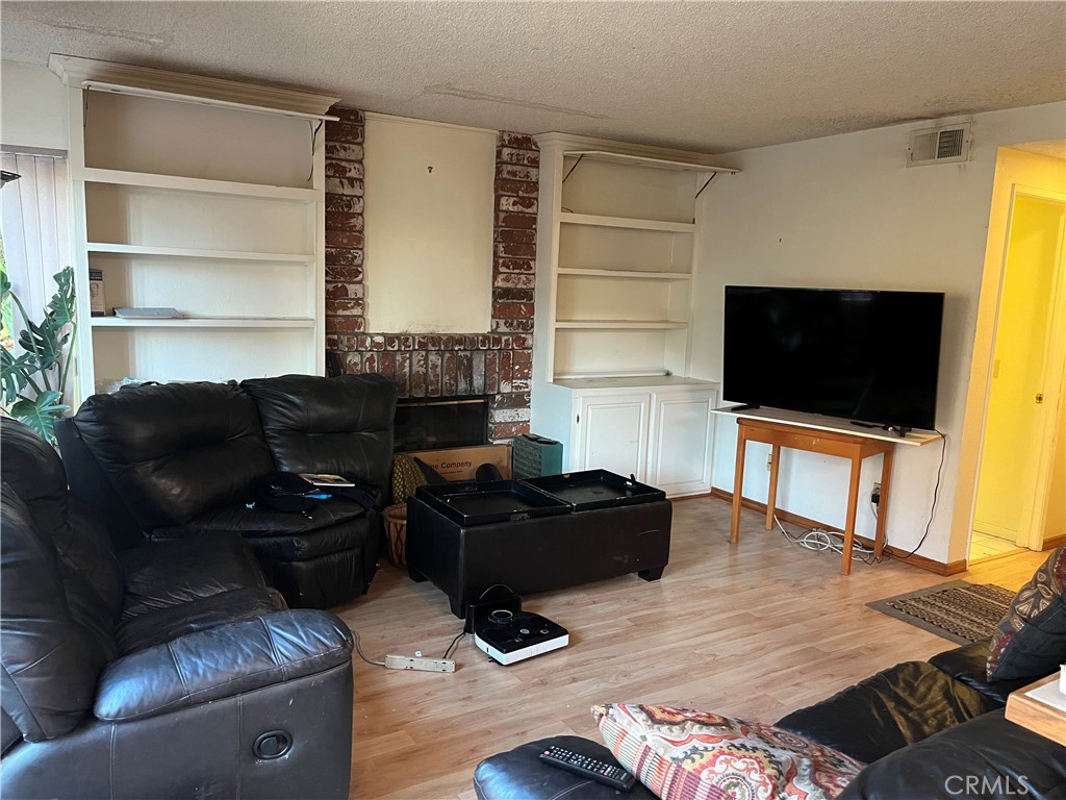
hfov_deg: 67.3
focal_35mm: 26
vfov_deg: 53.1
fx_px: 801
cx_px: 533
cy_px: 400
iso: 400
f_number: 1.6
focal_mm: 5.1
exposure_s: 1/40
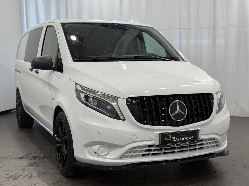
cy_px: 92
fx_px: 352
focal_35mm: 49
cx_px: 124
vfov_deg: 29.7
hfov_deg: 38.9
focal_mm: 6.76
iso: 50
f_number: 1.78
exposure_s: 1/142
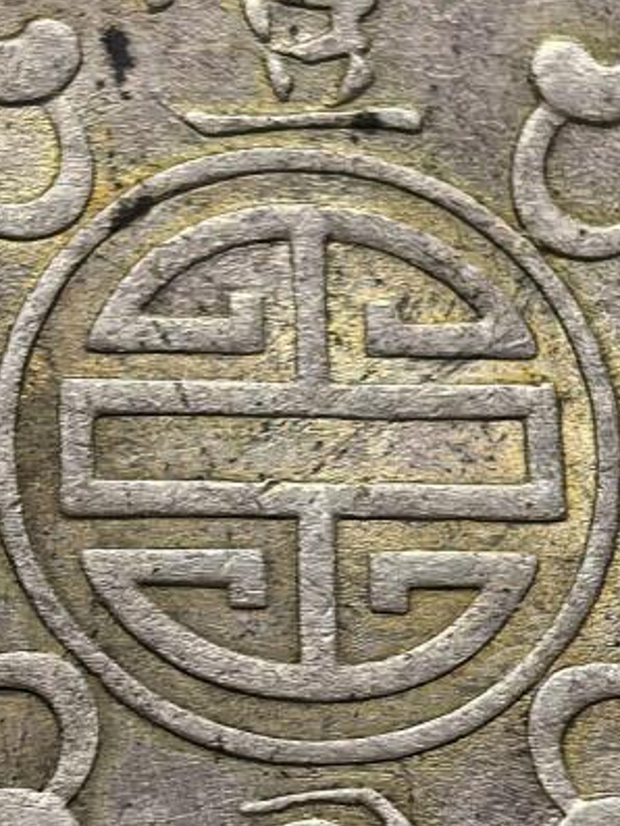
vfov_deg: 8.1
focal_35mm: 245
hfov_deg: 6.1
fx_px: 5848
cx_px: 327
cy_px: 528
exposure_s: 1/100
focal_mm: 6.98
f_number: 2
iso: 200
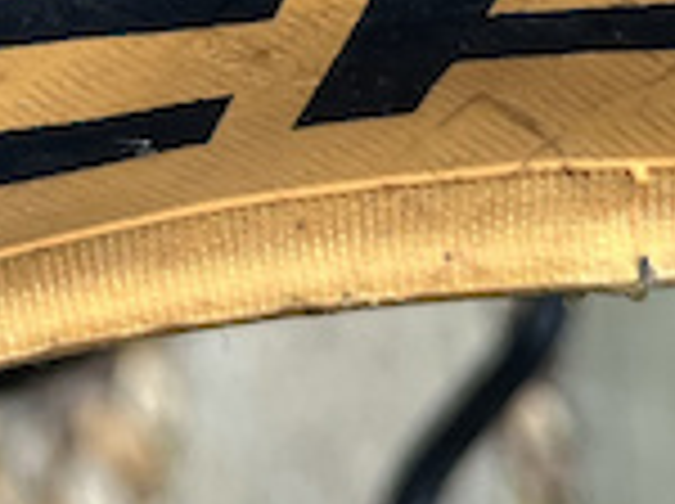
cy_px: -576
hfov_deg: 13.9
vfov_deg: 9.7
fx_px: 2706
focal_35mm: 139
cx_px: -90
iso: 160
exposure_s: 1/60
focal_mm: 5.1
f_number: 1.6
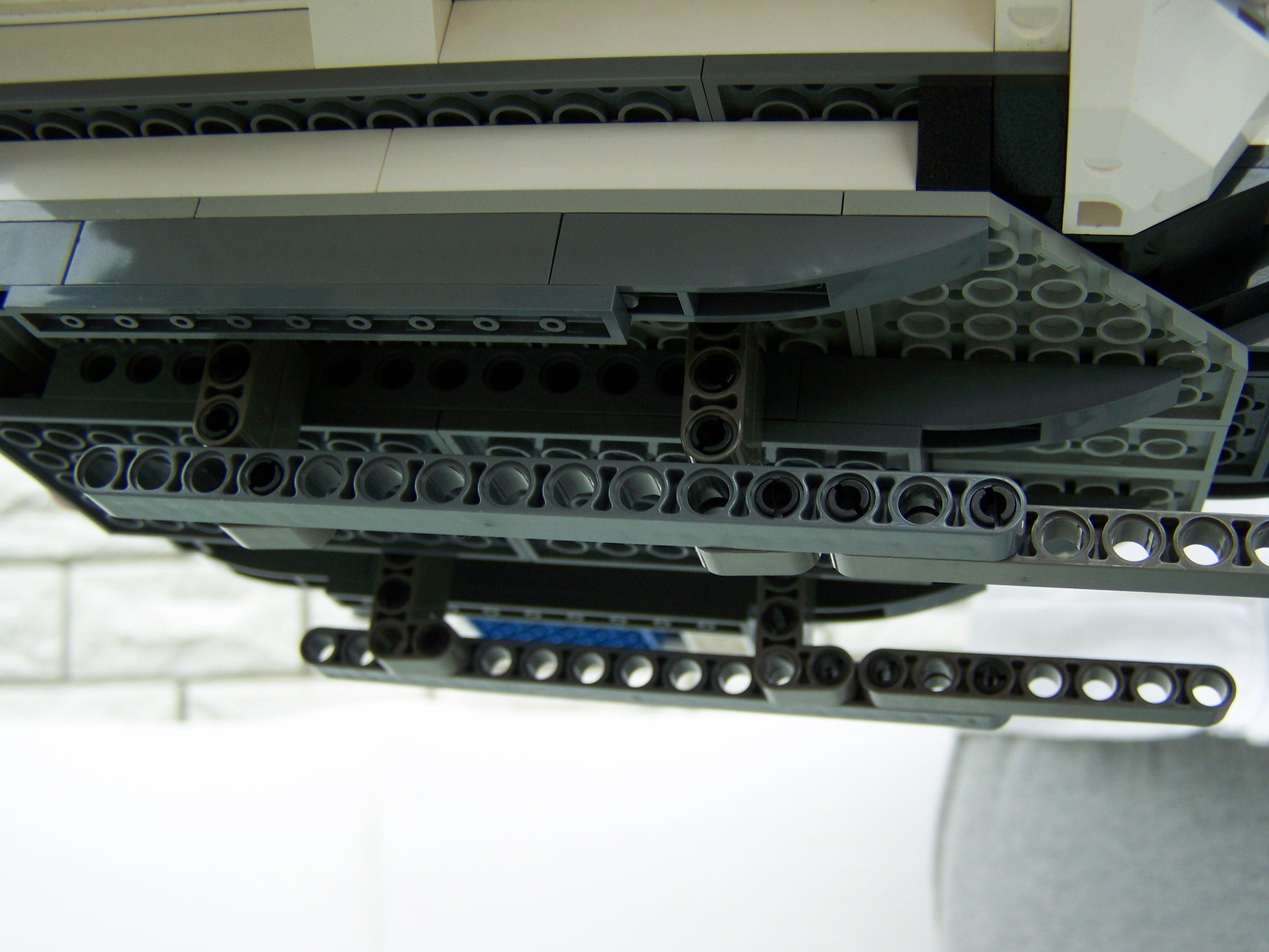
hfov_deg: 47.9
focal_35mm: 39
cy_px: 486
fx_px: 1430
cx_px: 651
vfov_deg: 36.8
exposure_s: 1/100
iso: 64
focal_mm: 6.3
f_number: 2.8
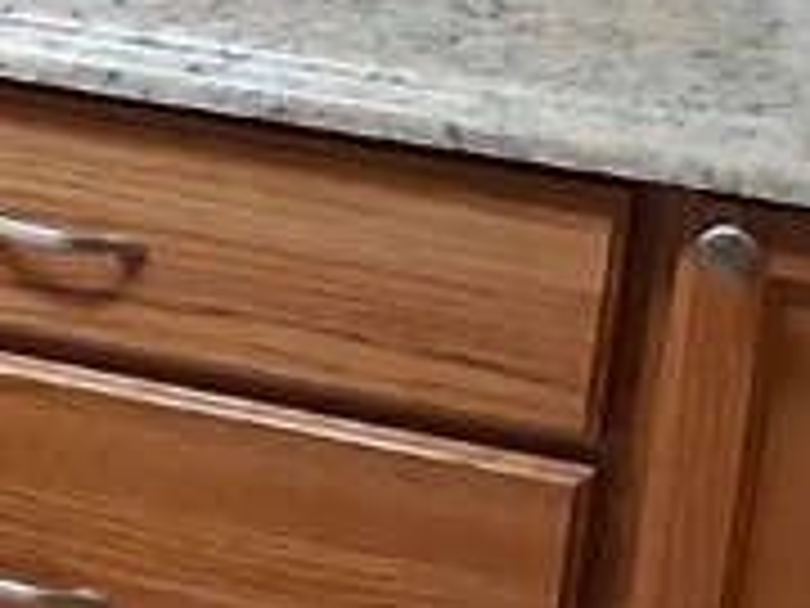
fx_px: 4867
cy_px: 36
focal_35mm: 208
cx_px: -1728
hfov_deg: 8.0
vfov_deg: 7.1
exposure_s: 1/120
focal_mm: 3.98
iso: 400
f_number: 1.8
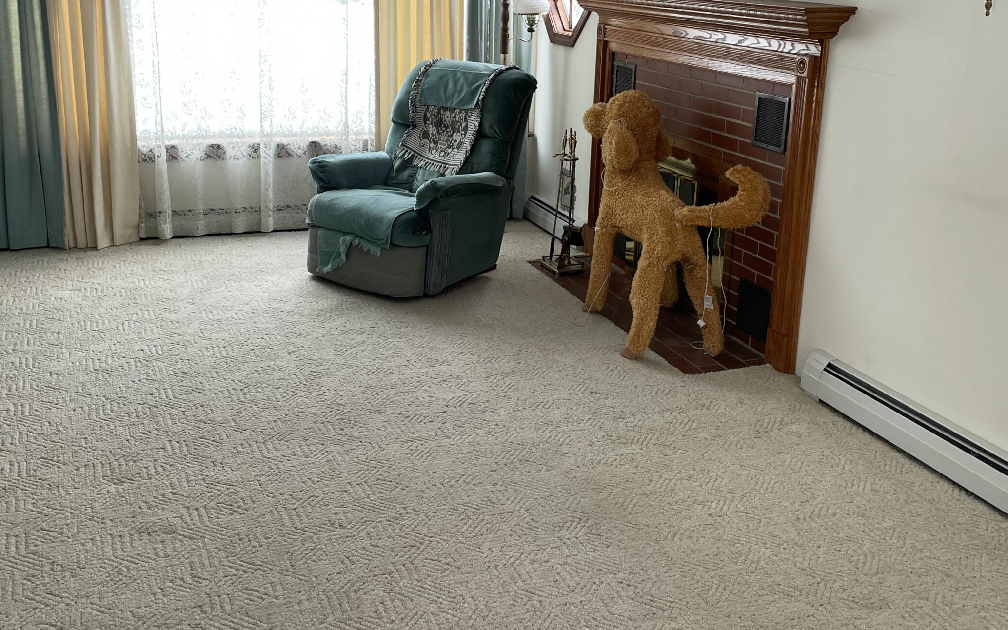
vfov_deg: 31.8
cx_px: 465
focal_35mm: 40
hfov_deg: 49.2
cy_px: 220
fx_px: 1099
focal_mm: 4.2
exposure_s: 1/60
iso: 64
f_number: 1.6
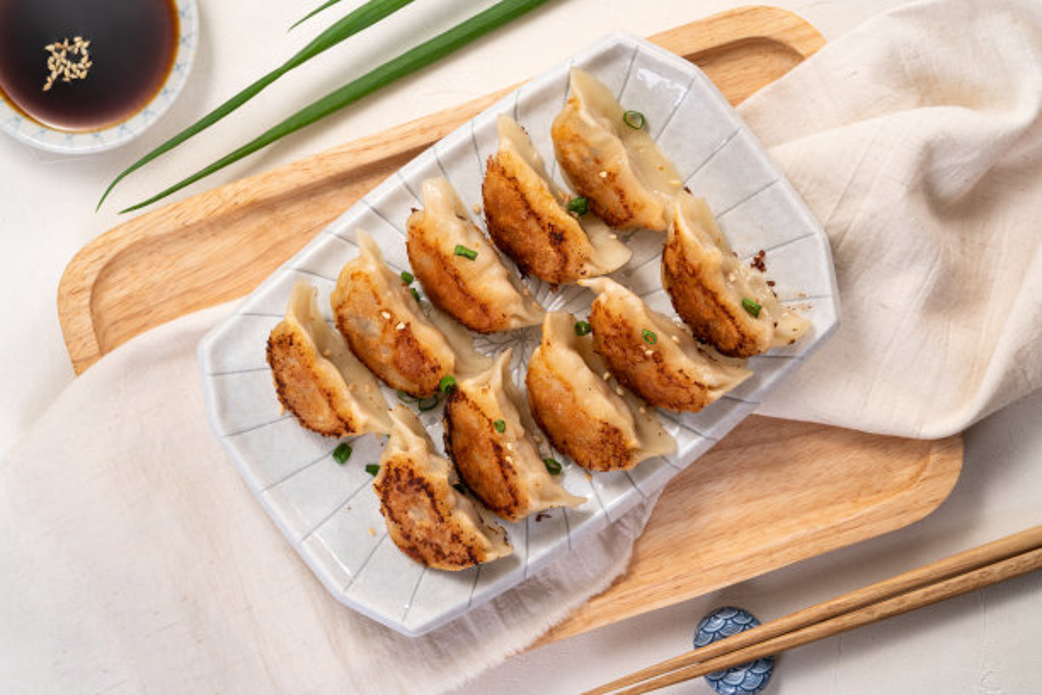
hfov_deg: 19.3
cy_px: 348
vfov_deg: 12.9
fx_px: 3068
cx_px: 521
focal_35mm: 106
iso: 100
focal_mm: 106
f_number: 9
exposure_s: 1/125
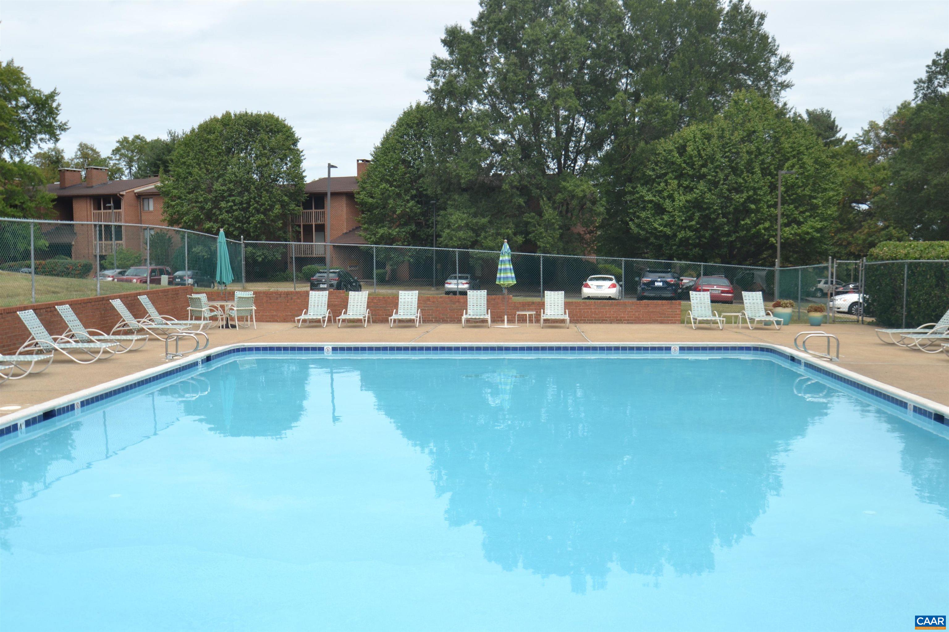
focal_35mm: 36
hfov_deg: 53.1
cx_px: 474
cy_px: 316
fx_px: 949
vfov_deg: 36.9
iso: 100
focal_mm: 24
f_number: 7.1
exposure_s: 1/200
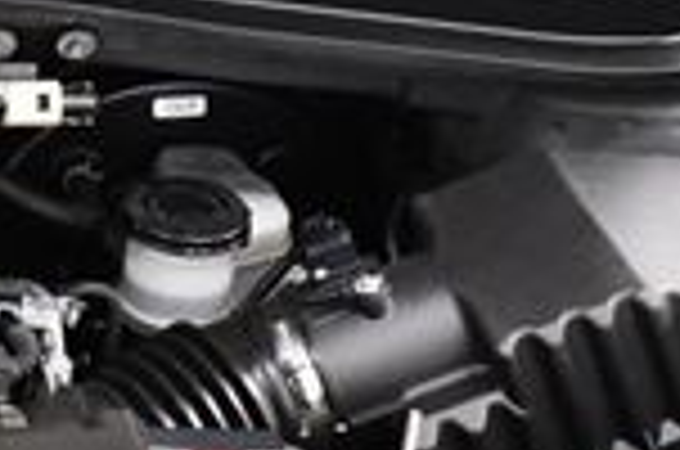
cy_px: 148
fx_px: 2884
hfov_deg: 12.6
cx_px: -437
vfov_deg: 8.9
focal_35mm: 153
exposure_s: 1/100
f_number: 3.5
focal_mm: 18
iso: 3200
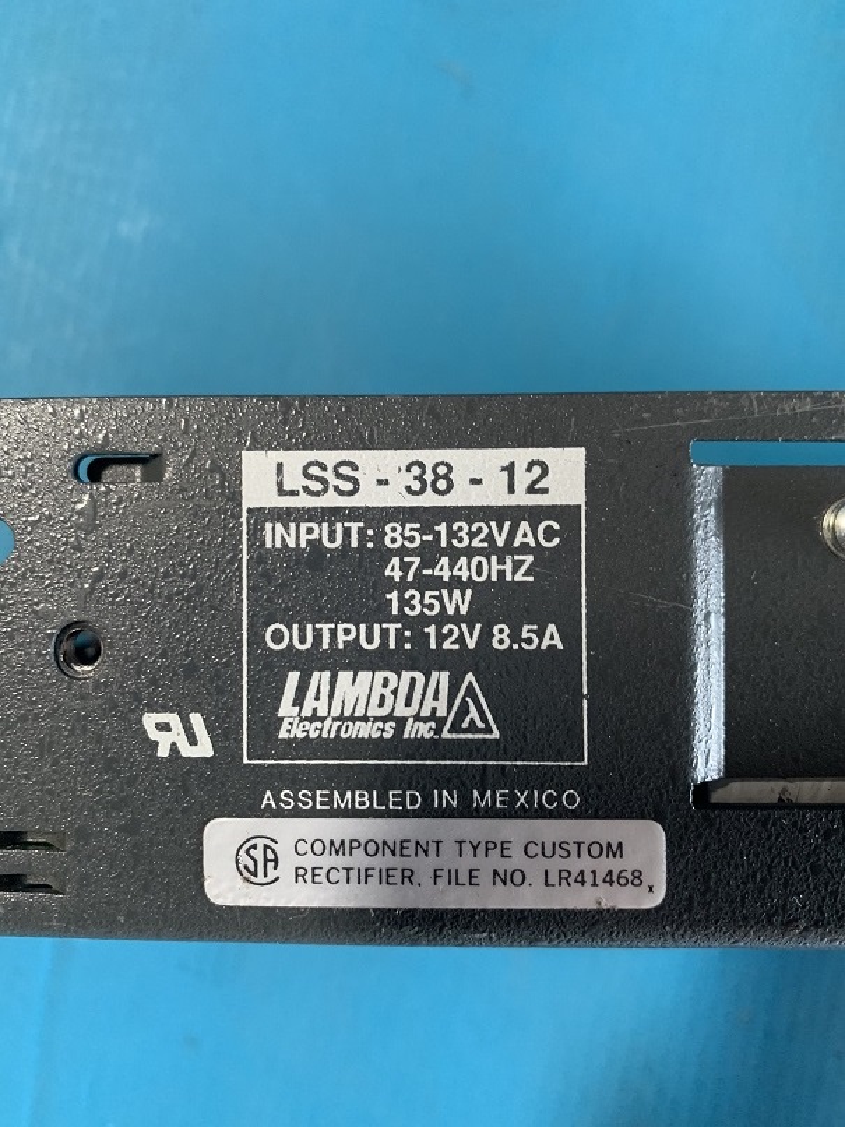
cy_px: 564
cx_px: 422
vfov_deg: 67.3
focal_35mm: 26
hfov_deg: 53.1
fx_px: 846
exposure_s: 1/60
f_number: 1.8
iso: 320
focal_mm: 4.25
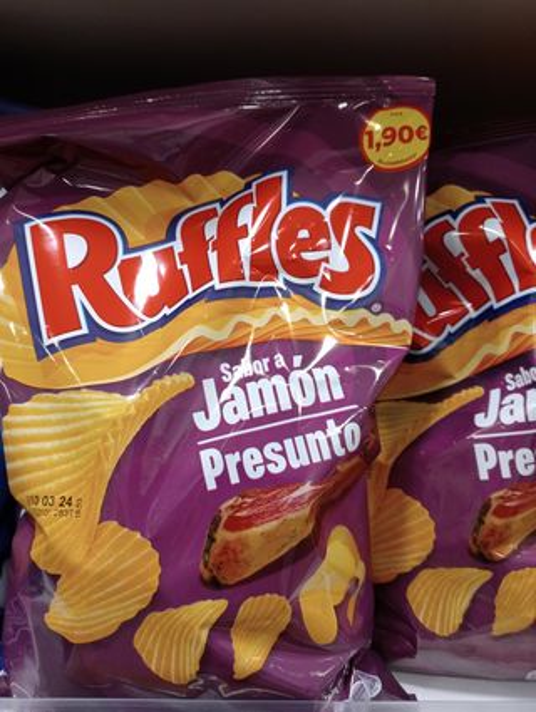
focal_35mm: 28
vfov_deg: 63.4
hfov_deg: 49.9
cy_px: 356
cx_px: 268
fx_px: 577
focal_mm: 4.04
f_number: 1.8
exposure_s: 1/33.3
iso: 612
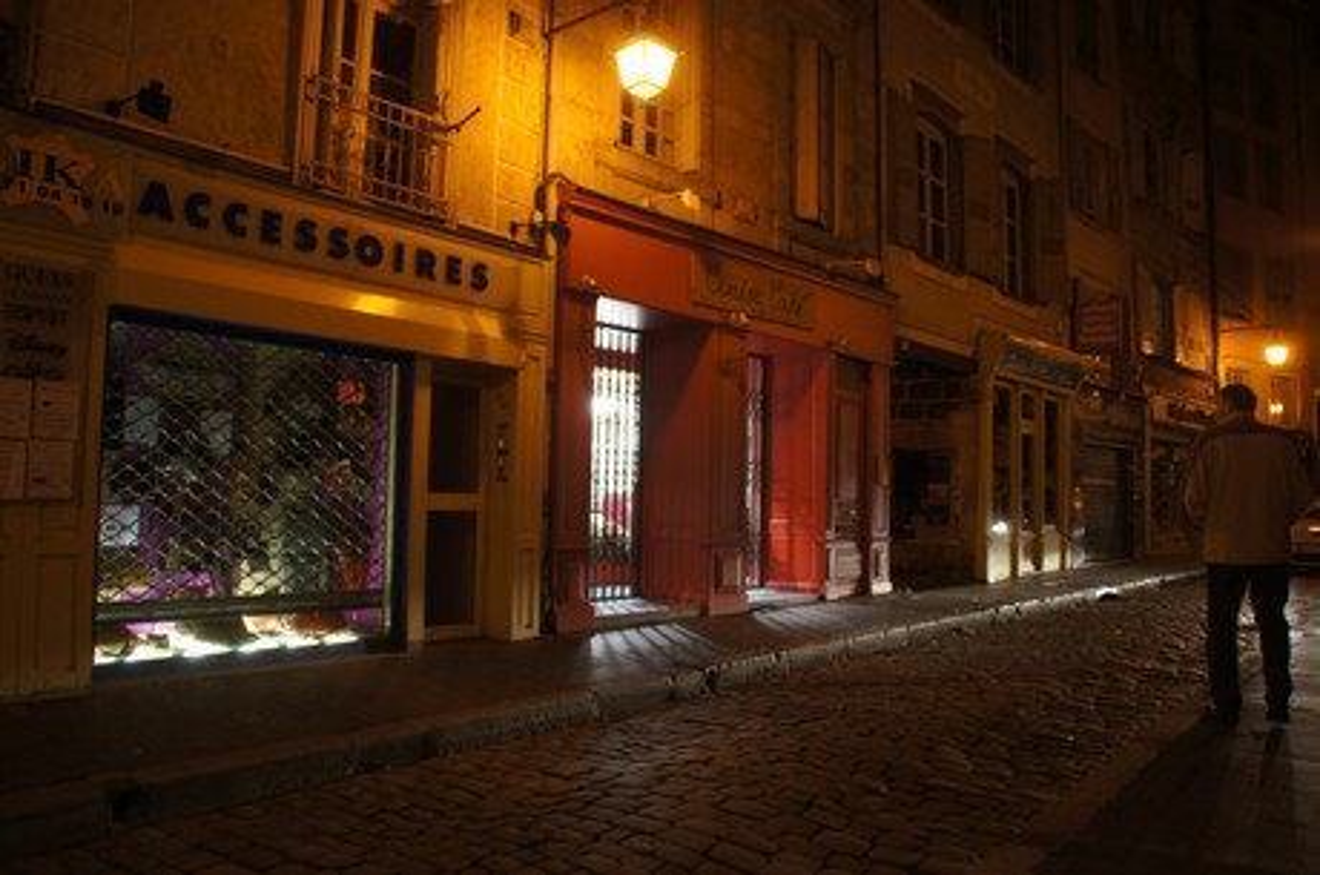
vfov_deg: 47.8
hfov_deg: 67.5
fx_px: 988
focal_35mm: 27
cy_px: 438
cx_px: 660
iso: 1000
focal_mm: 18
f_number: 3.5
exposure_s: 1/30
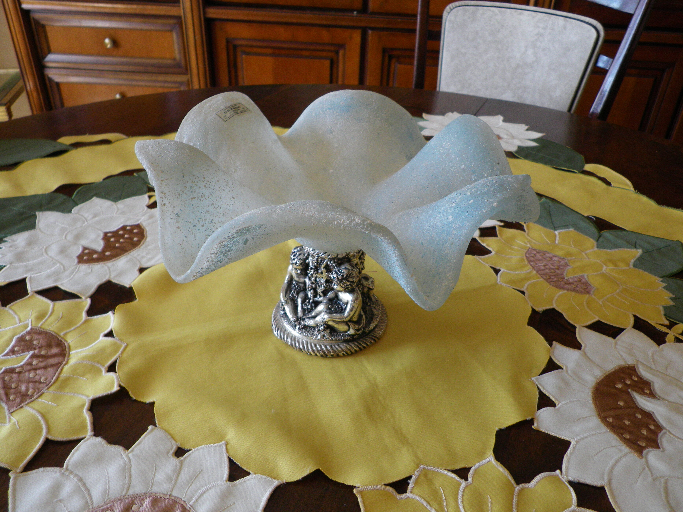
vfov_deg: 46.8
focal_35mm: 30
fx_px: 592
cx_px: 357
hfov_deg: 59.9
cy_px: 274
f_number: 2.6
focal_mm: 4.9
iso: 125
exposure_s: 1/60
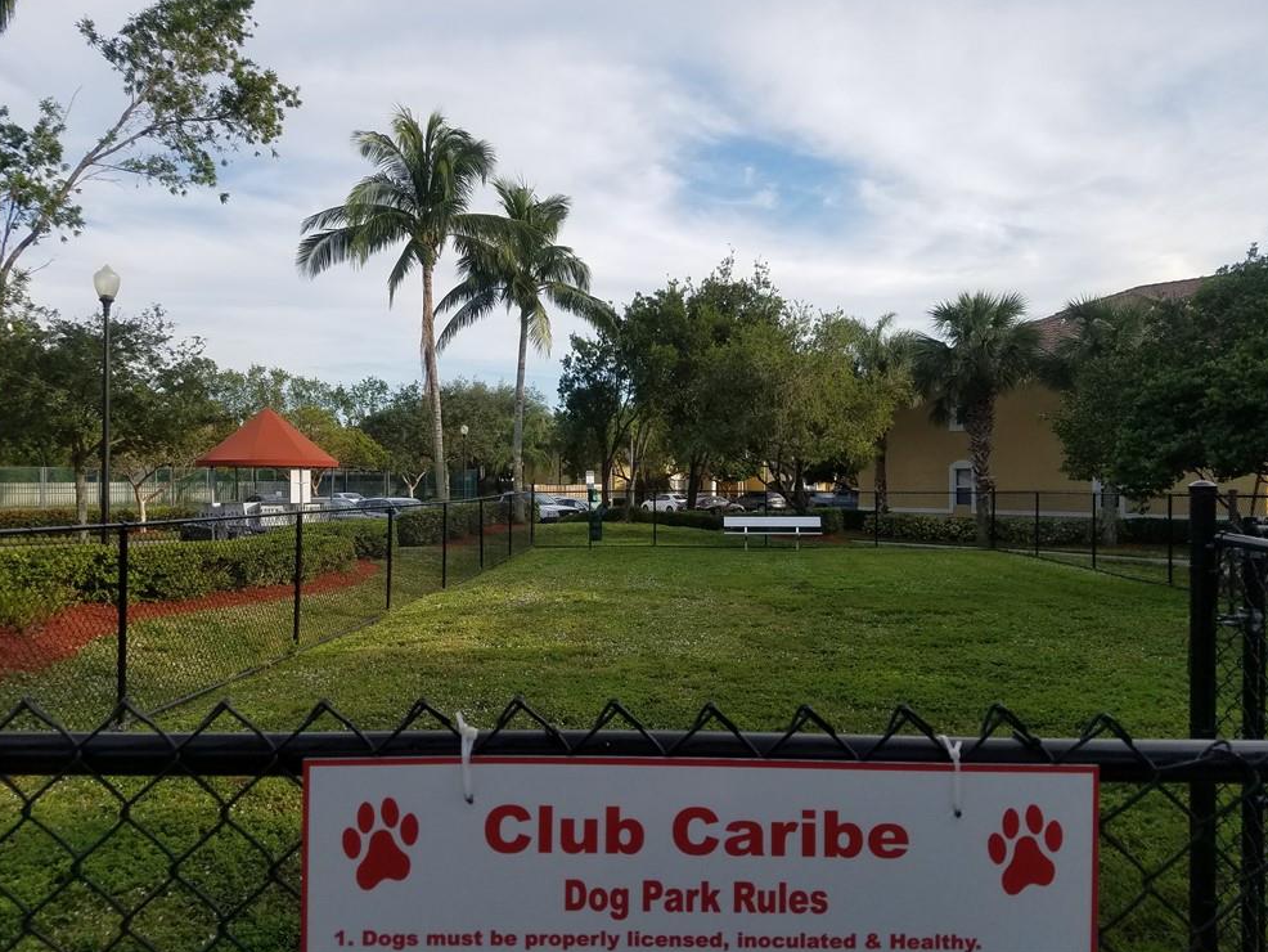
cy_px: 462
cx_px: 628
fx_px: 989
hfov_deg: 65.3
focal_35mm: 27
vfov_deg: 51.4
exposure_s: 1/1484
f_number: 1.7
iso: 50
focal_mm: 4.2
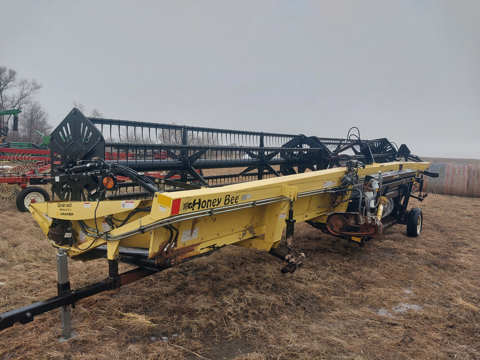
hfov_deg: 65.3
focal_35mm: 27
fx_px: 374
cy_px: 180
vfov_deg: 51.4
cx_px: 240
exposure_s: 1/120
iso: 25
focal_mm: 4
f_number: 1.8
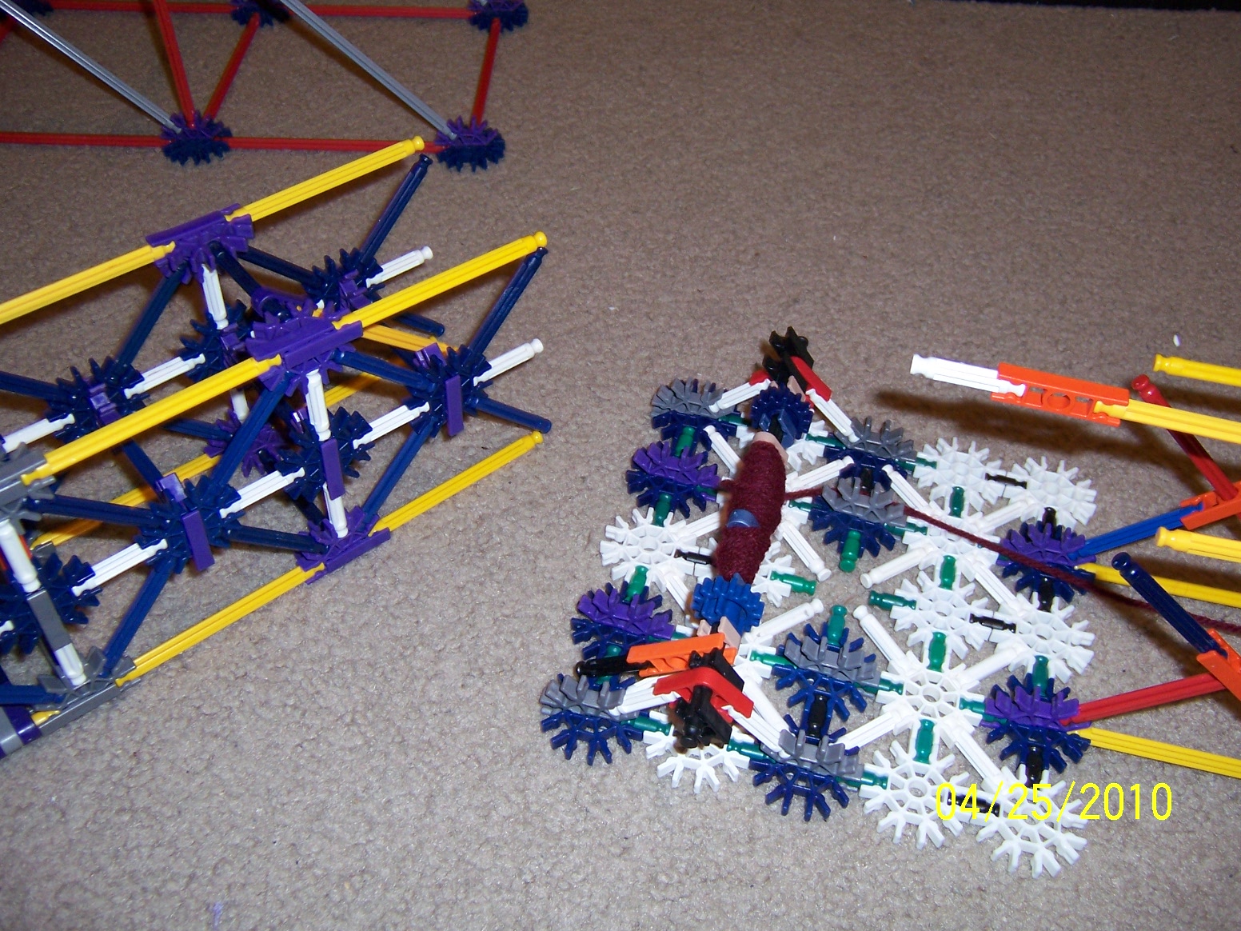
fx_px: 1183
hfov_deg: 55.4
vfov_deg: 42.9
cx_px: 620
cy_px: 466
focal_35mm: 33
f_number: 2.8
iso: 140
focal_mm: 5.5
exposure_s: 1/60
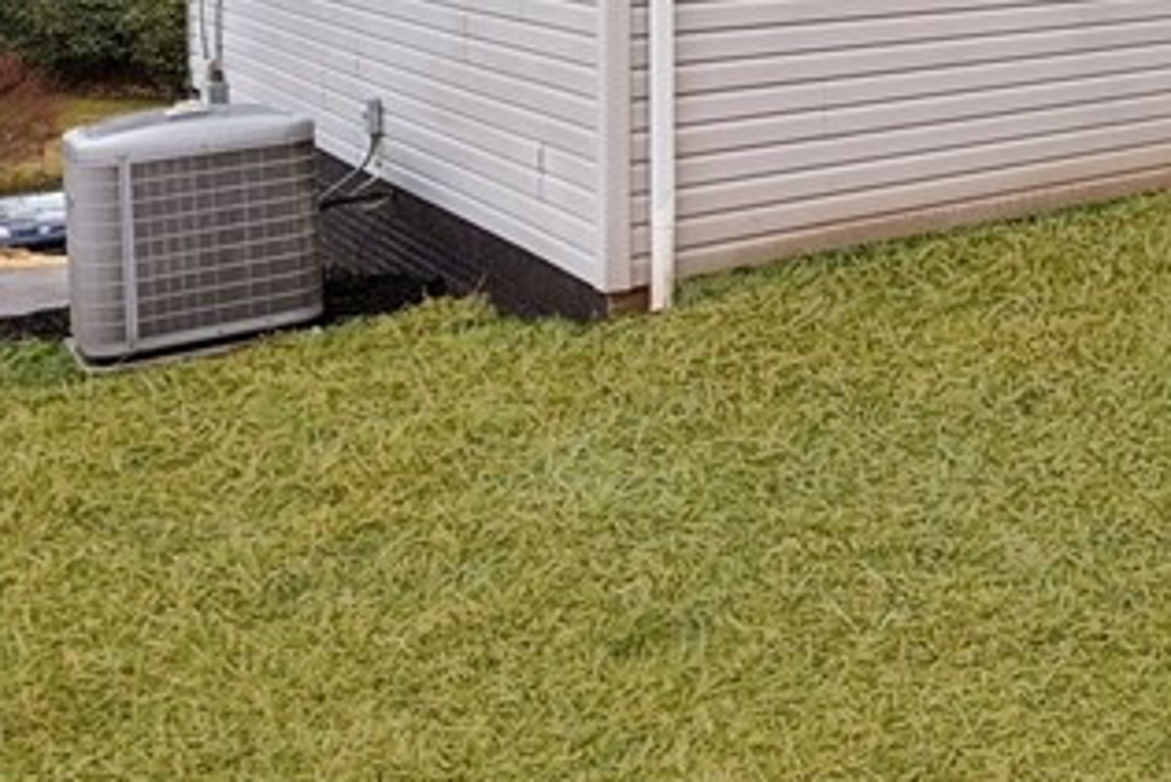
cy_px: -141
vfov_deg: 22.8
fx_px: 1790
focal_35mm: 55
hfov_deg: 31.1
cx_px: 1373
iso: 50
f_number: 11
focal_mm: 16
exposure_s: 1/10
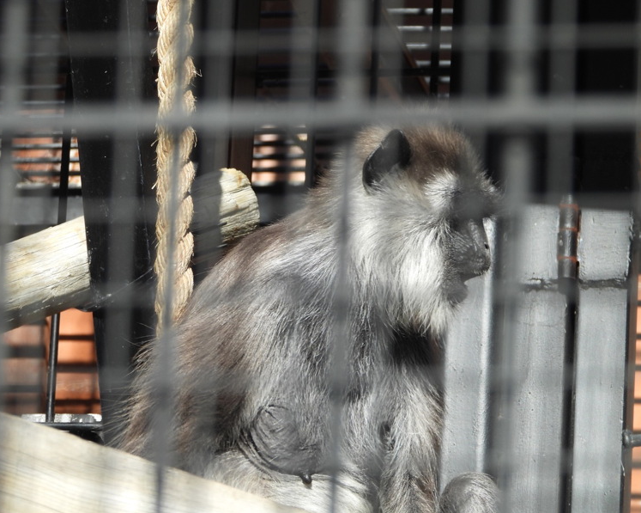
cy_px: 257
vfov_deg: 4.0
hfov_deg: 5.0
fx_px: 7339
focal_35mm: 387
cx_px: 333
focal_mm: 66.5
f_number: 5
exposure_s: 1/250
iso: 100
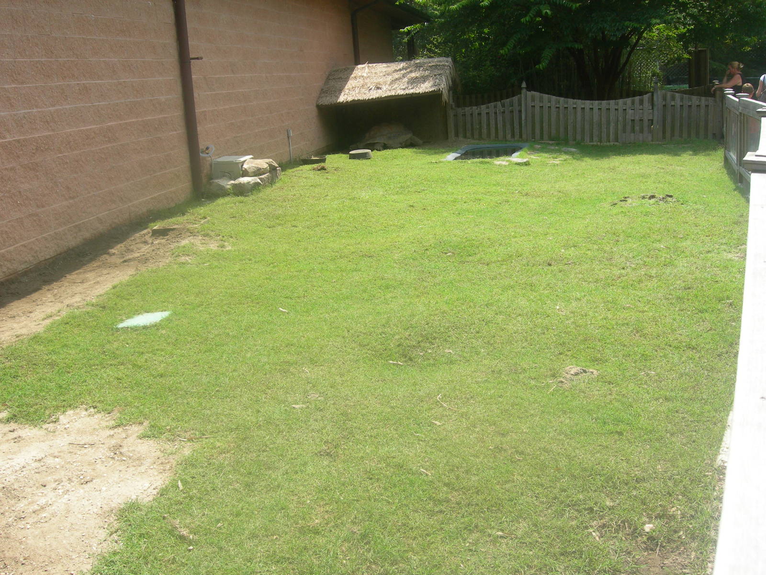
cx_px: 383
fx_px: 841
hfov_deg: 49.0
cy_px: 288
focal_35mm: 38
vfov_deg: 37.7
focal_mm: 7.8
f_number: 4.8
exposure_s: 1/202
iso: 50
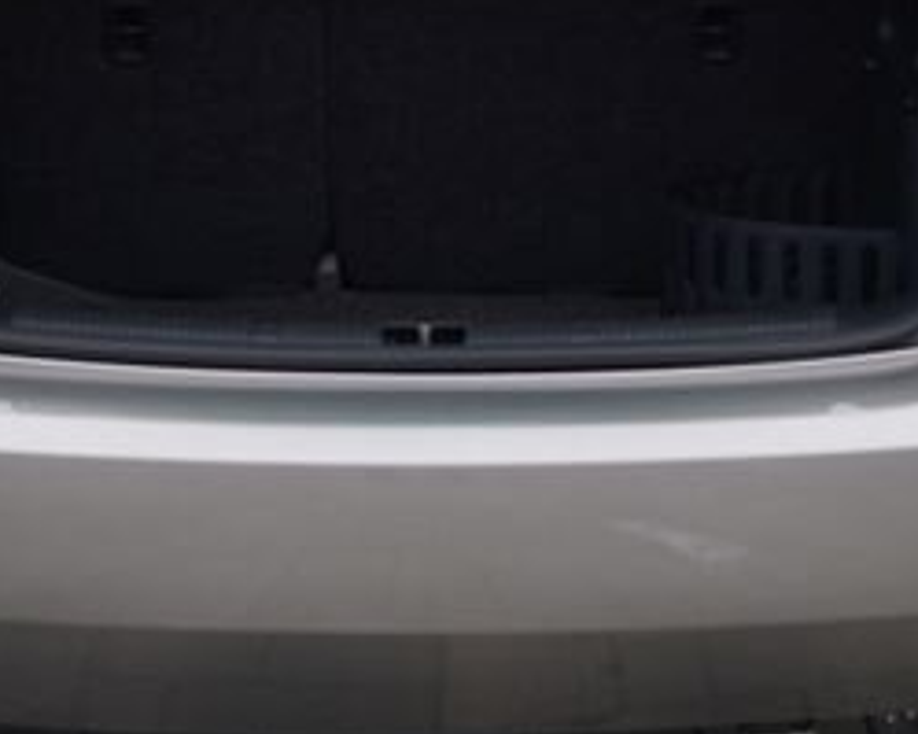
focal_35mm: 112
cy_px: -201
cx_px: 453
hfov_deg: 17.2
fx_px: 3042
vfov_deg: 13.3
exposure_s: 1/30
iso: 100
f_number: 2.8
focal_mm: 29
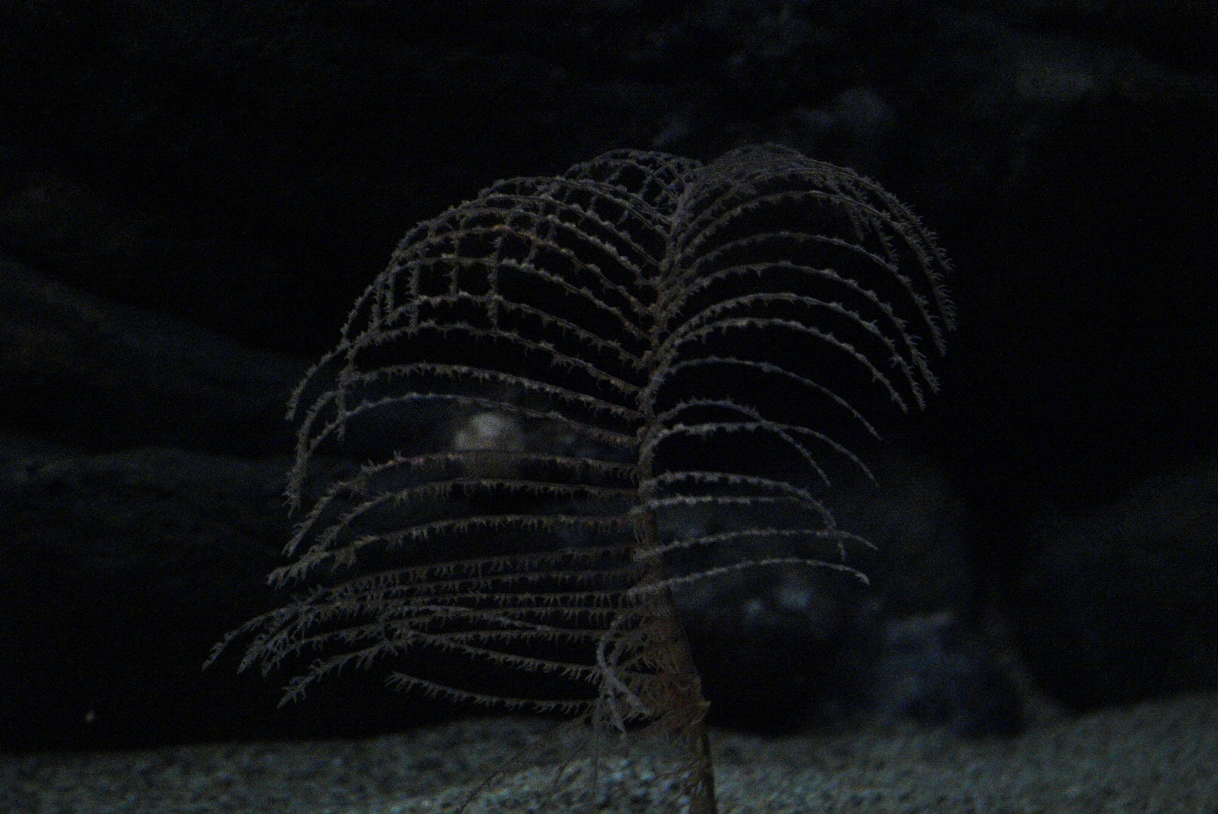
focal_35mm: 135
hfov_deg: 15.2
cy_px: 407
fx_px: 4571
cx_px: 609
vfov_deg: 10.2
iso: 6400
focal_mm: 90
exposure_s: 1/161
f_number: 2.8
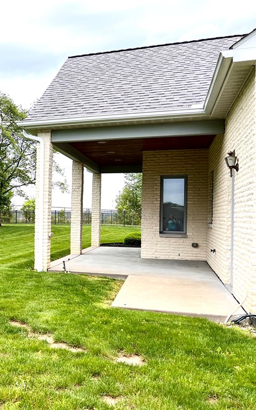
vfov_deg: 51.5
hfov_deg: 30.3
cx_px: -20
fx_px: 424
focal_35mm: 38
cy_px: 210
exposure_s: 1/1468
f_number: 1.5
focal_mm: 5.7
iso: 50
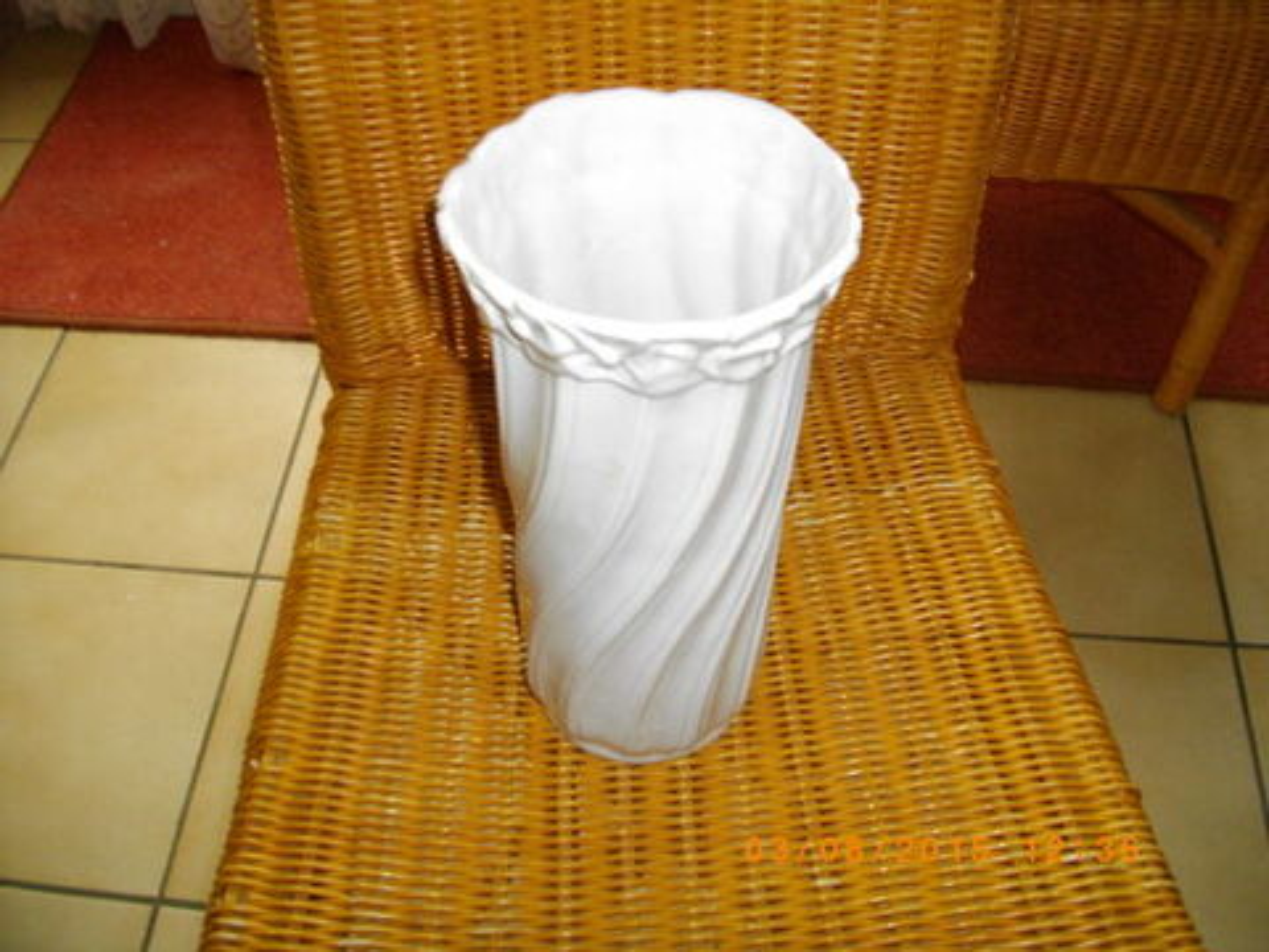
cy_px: 476
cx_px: 634
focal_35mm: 32
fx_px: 1173
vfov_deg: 44.2
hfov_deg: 56.8
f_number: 2.9
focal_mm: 5.7
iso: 200
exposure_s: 1/50
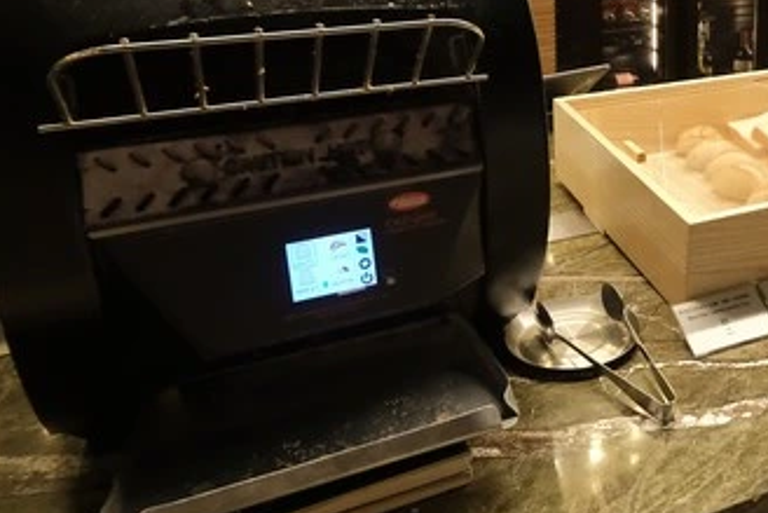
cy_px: 100
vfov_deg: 33.2
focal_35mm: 39
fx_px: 832
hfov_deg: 44.7
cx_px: 702
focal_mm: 10.5
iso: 2500
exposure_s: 1/60
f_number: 4
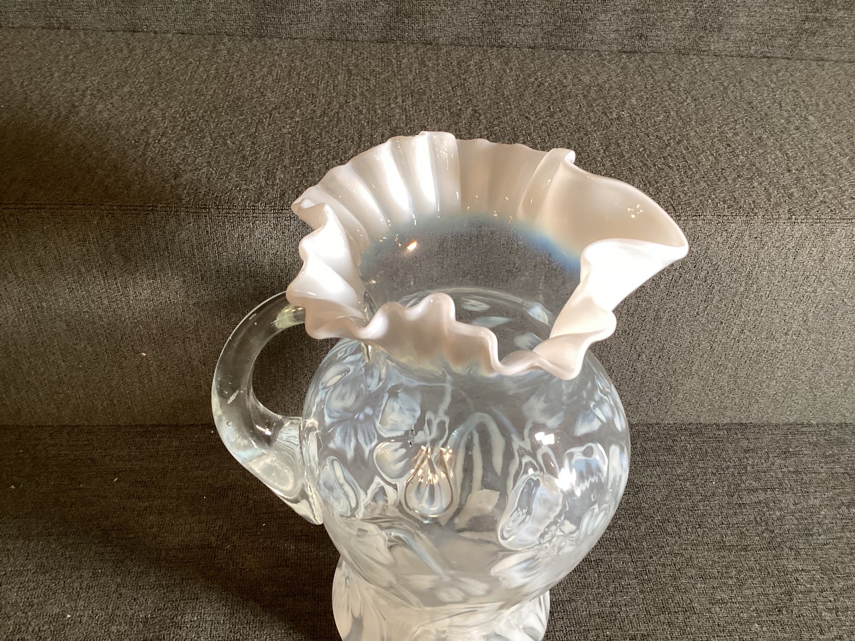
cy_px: 320
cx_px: 428
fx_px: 766
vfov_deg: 45.4
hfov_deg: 58.3
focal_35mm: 31
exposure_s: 1/60
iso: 160
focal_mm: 3.3
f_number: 2.4
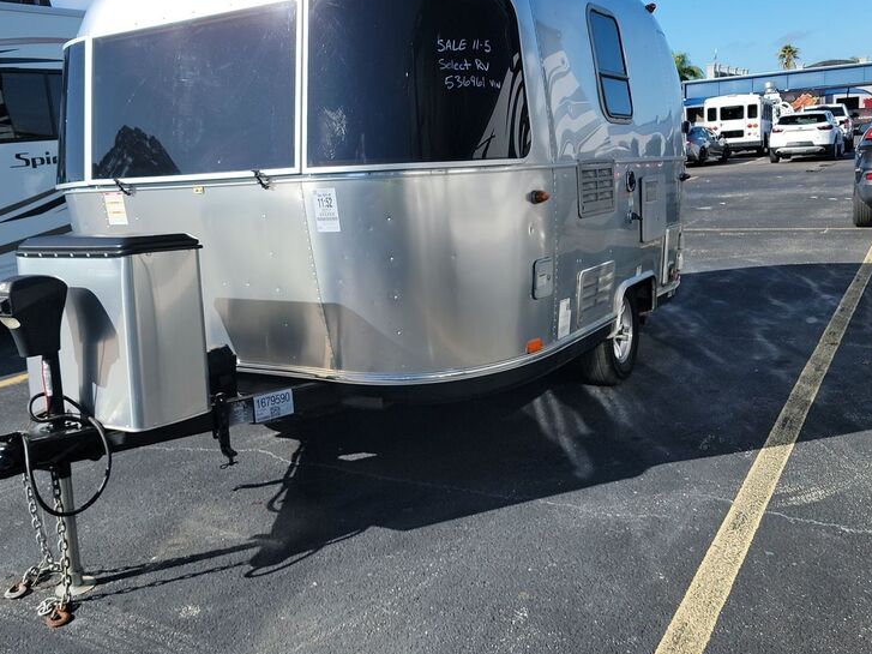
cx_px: 369
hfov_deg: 55.1
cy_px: 258
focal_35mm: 33
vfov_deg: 42.7
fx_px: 831
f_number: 1.8
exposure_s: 1/783
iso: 50
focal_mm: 6.7
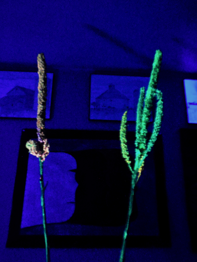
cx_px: 98
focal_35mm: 25
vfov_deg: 69.4
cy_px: 131
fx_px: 190
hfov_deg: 54.9
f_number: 3.1
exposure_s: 1
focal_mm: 4.5
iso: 800
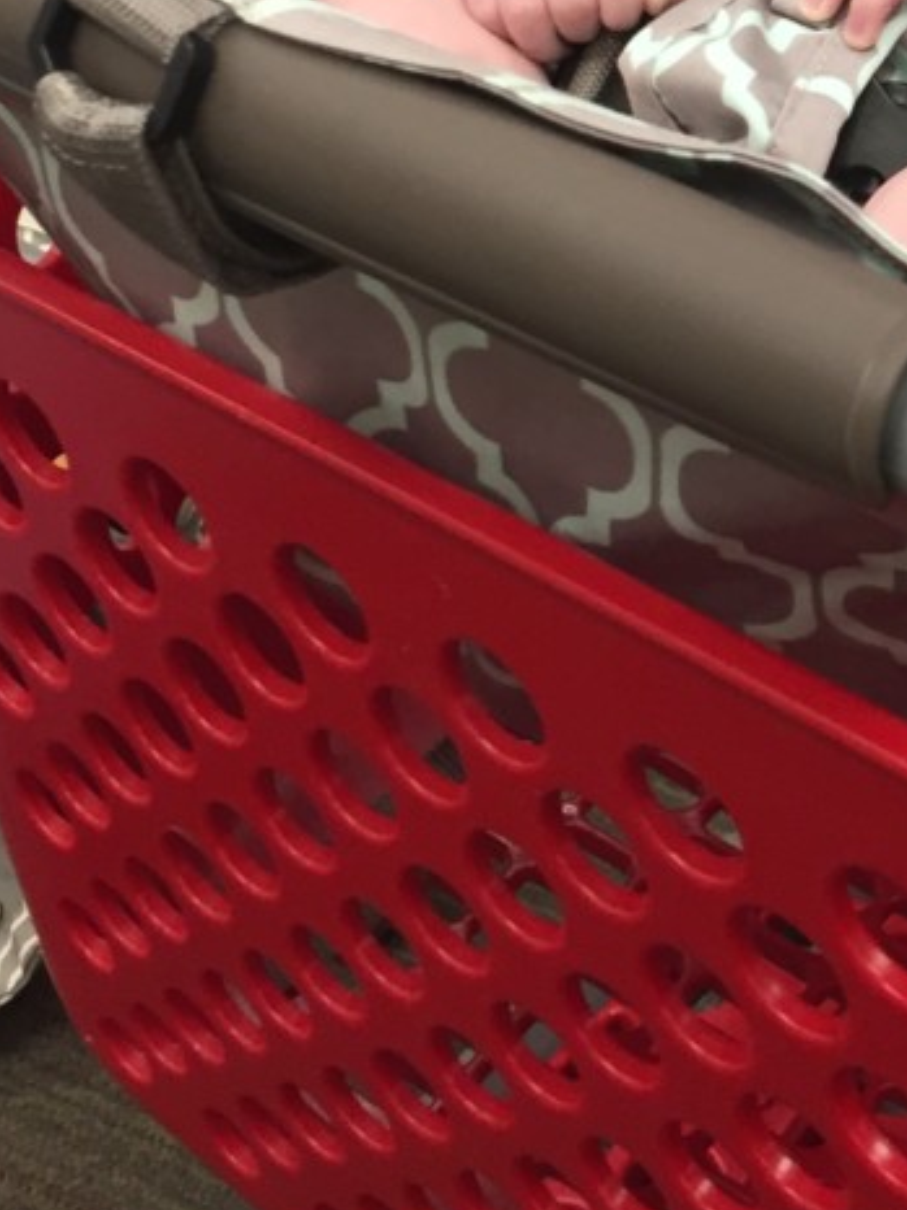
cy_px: -95
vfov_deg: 21.9
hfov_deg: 16.9
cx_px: 972
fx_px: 2972
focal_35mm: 85
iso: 80
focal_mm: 4.15
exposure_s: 1/30
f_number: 2.2
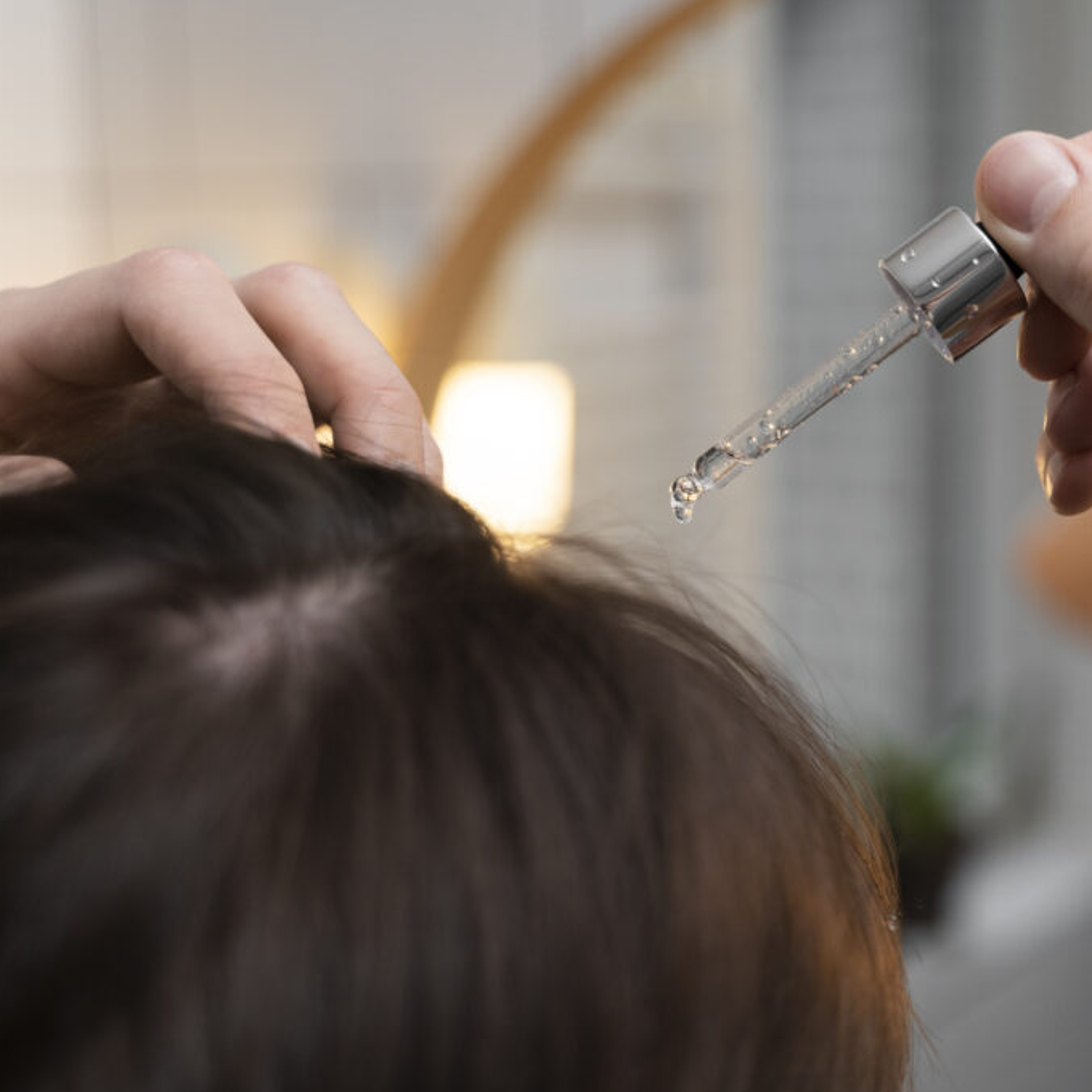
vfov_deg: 31.1
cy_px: 547
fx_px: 1963
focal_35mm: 55
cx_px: 734
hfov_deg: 30.8
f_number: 2.8
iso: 640
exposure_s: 1/500
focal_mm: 43
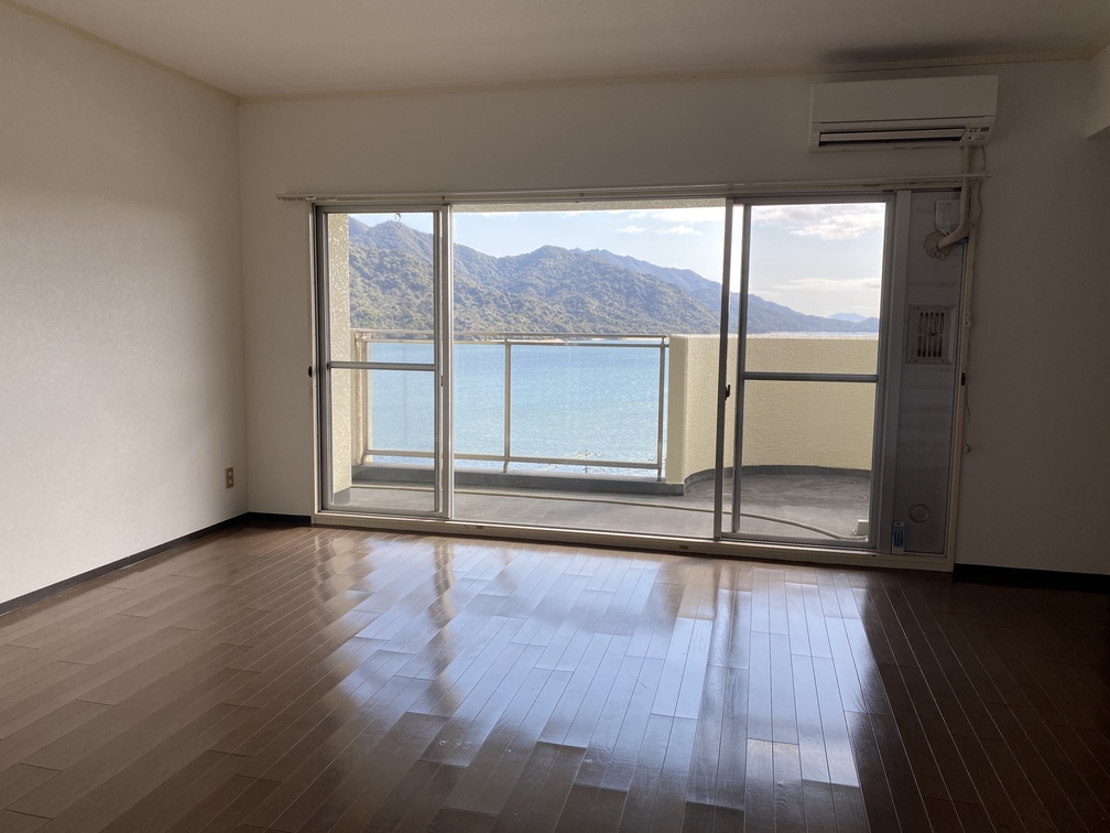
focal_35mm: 26
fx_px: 834
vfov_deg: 53.1
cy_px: 416
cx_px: 555
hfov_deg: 67.3
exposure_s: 1/644
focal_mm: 4.25
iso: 32
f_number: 1.8
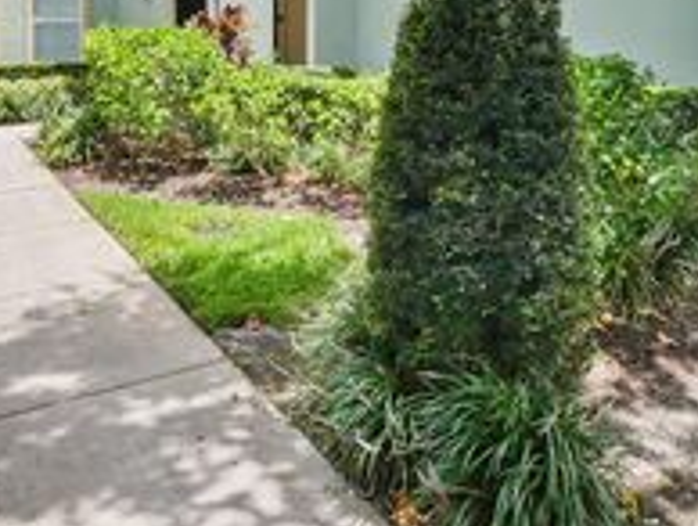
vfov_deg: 36.2
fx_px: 727
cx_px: 417
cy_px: 13
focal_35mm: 36
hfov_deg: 51.0
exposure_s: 1/320
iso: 200
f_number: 7.1
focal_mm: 7
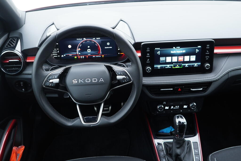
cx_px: 120
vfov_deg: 36.9
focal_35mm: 36
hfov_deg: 53.1
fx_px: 241
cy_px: 80
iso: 320
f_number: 2.8
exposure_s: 1/40
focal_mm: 24
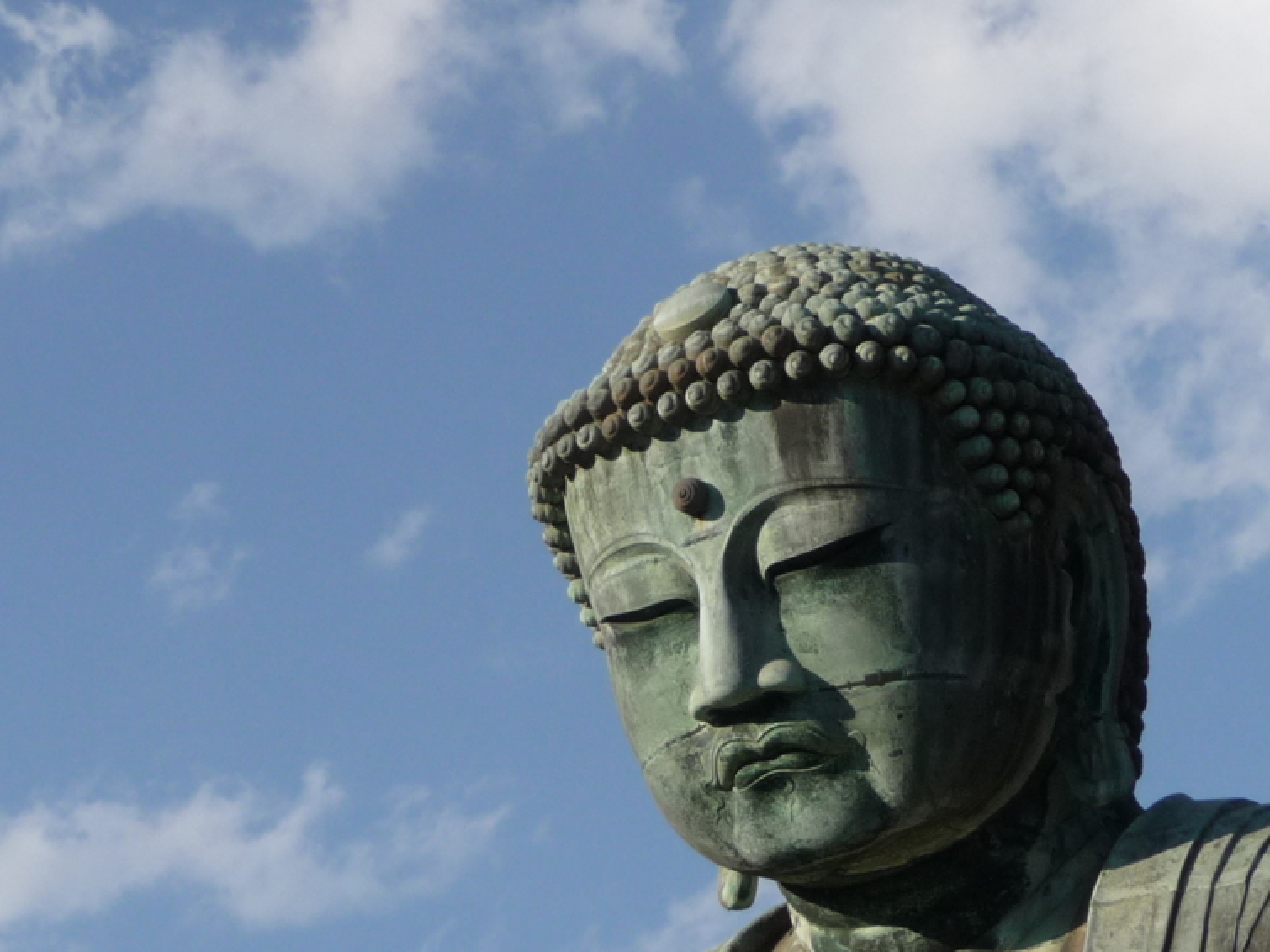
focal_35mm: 114
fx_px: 4182
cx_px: 469
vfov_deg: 13.0
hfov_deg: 17.2
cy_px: 429
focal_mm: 8.5
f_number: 4.2
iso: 100
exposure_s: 1/800
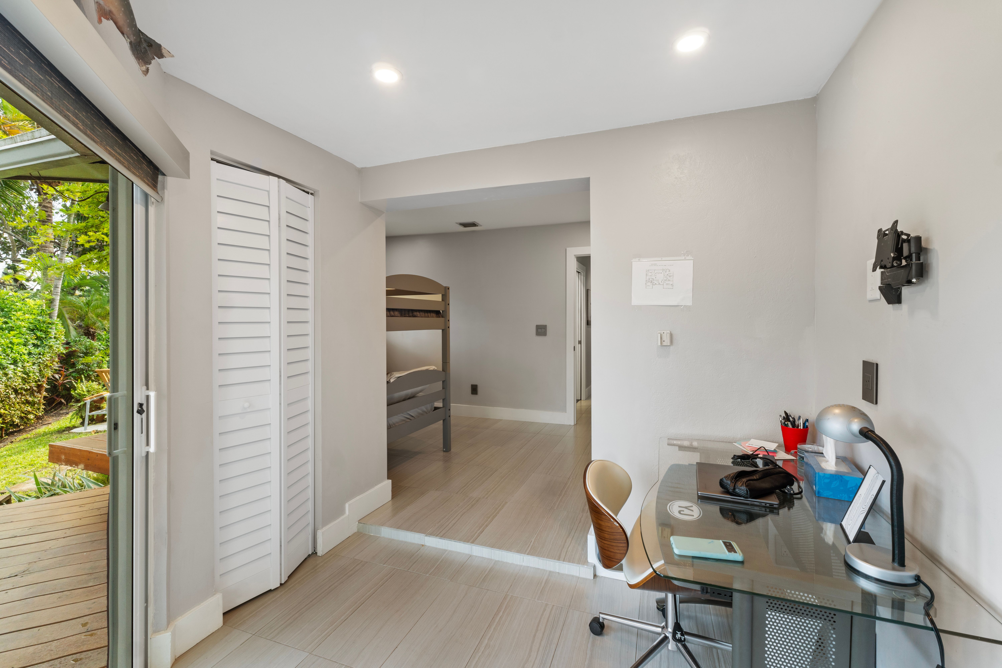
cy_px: 334
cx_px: 501
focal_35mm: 15
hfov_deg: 100.4
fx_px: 417
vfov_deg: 77.3
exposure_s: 4
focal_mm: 10
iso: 125
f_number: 10
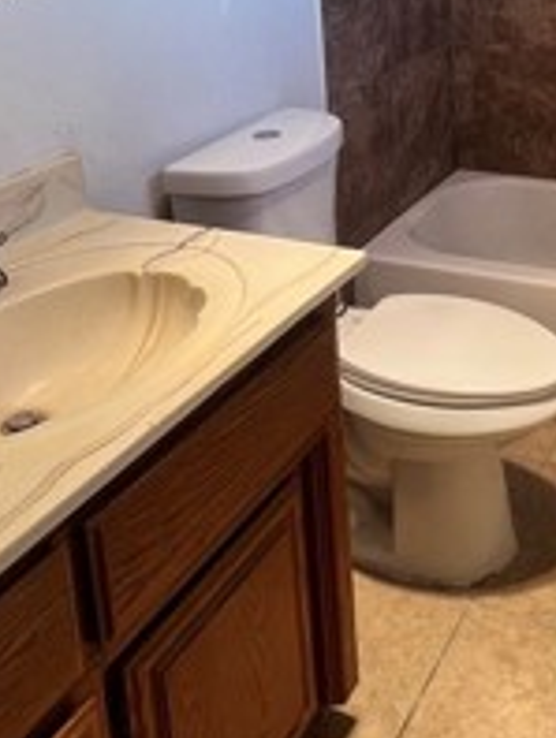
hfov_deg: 33.5
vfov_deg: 40.6
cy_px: 45
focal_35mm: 42
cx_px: 440
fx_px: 898
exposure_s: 1/120
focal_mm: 1.57
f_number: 1.8
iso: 80
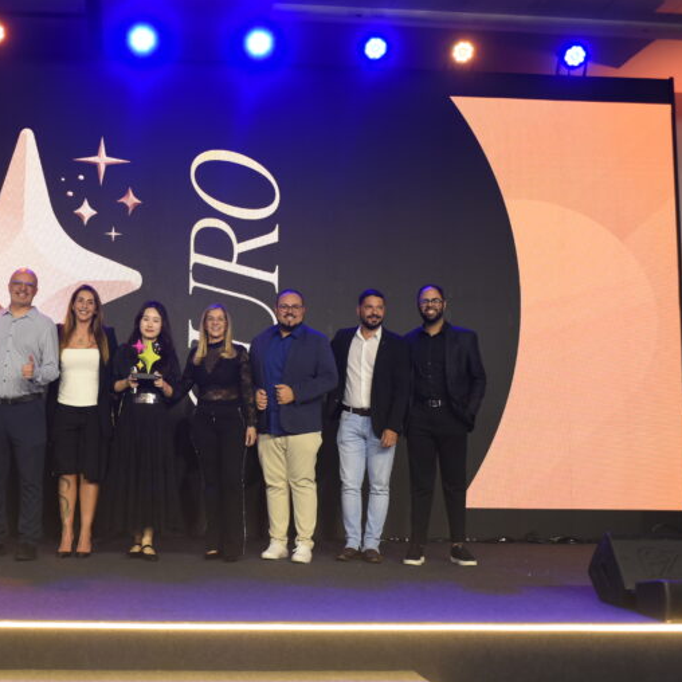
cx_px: 184
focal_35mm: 45
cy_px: 340
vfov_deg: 37.6
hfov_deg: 36.8
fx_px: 1003
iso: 1600
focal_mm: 35
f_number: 4
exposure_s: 1/200
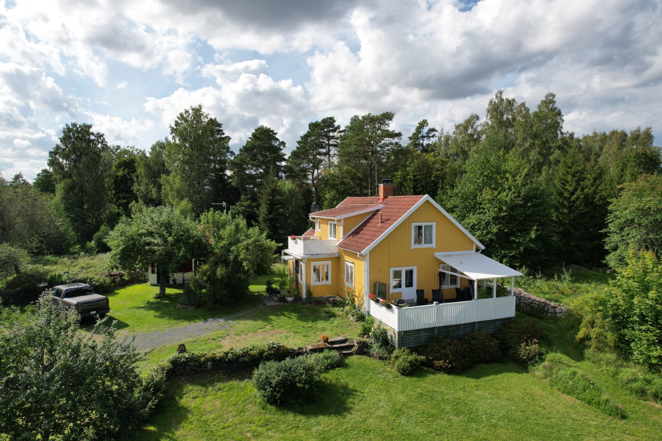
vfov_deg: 57.2
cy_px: 220
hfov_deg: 78.6
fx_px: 405
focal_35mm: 22
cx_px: 331
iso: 100
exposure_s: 1/2500
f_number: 2.8
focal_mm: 8.38
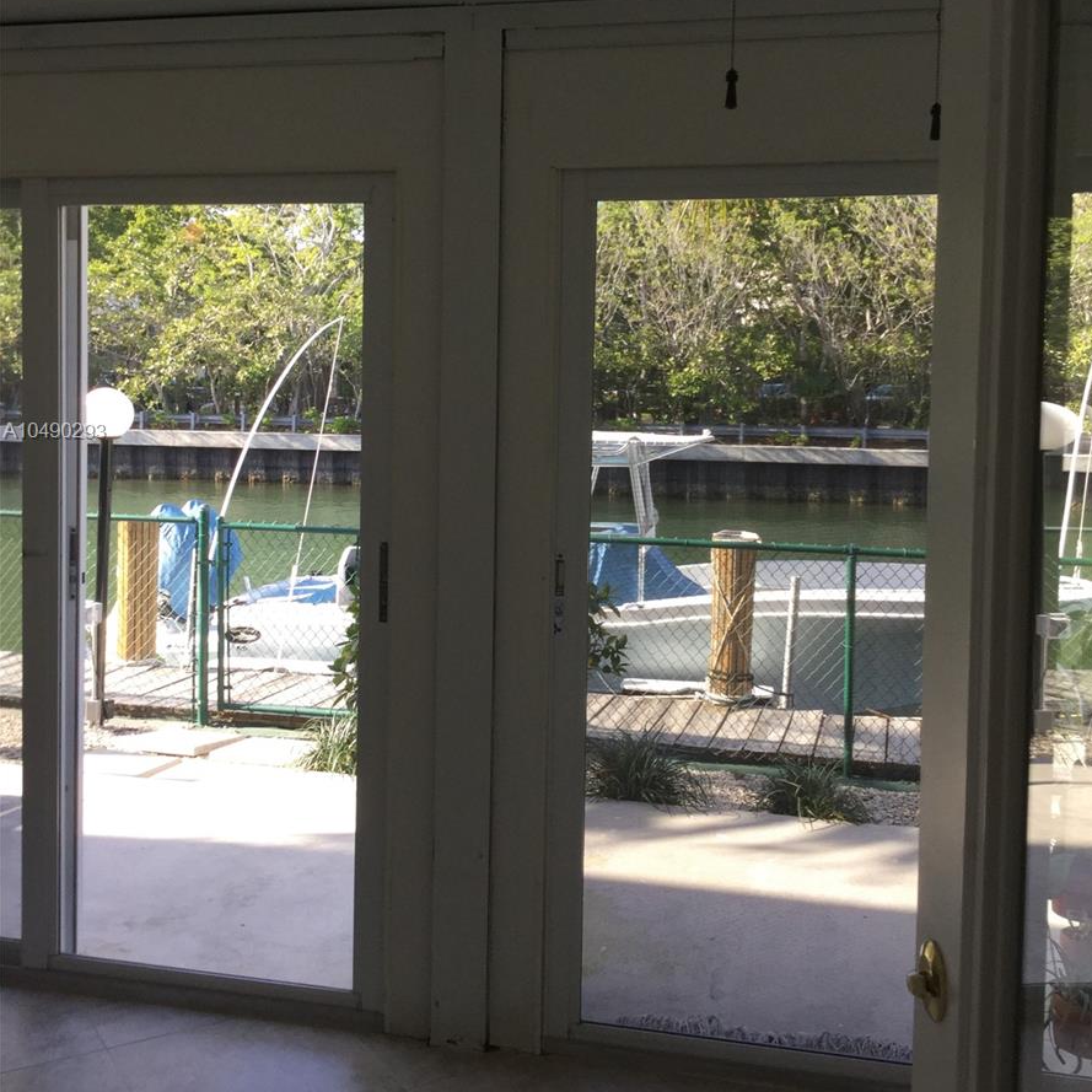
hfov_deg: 44.9
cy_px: 434
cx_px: 552
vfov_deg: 44.7
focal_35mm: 37
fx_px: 1321
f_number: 2.4
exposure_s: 1/120
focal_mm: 3.3
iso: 40
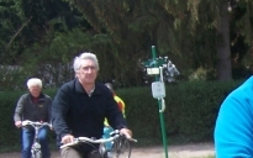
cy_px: 206
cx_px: 299
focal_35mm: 118
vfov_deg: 10.8
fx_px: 813
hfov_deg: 16.9
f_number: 2.8
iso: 80
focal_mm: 6.3
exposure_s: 1/800
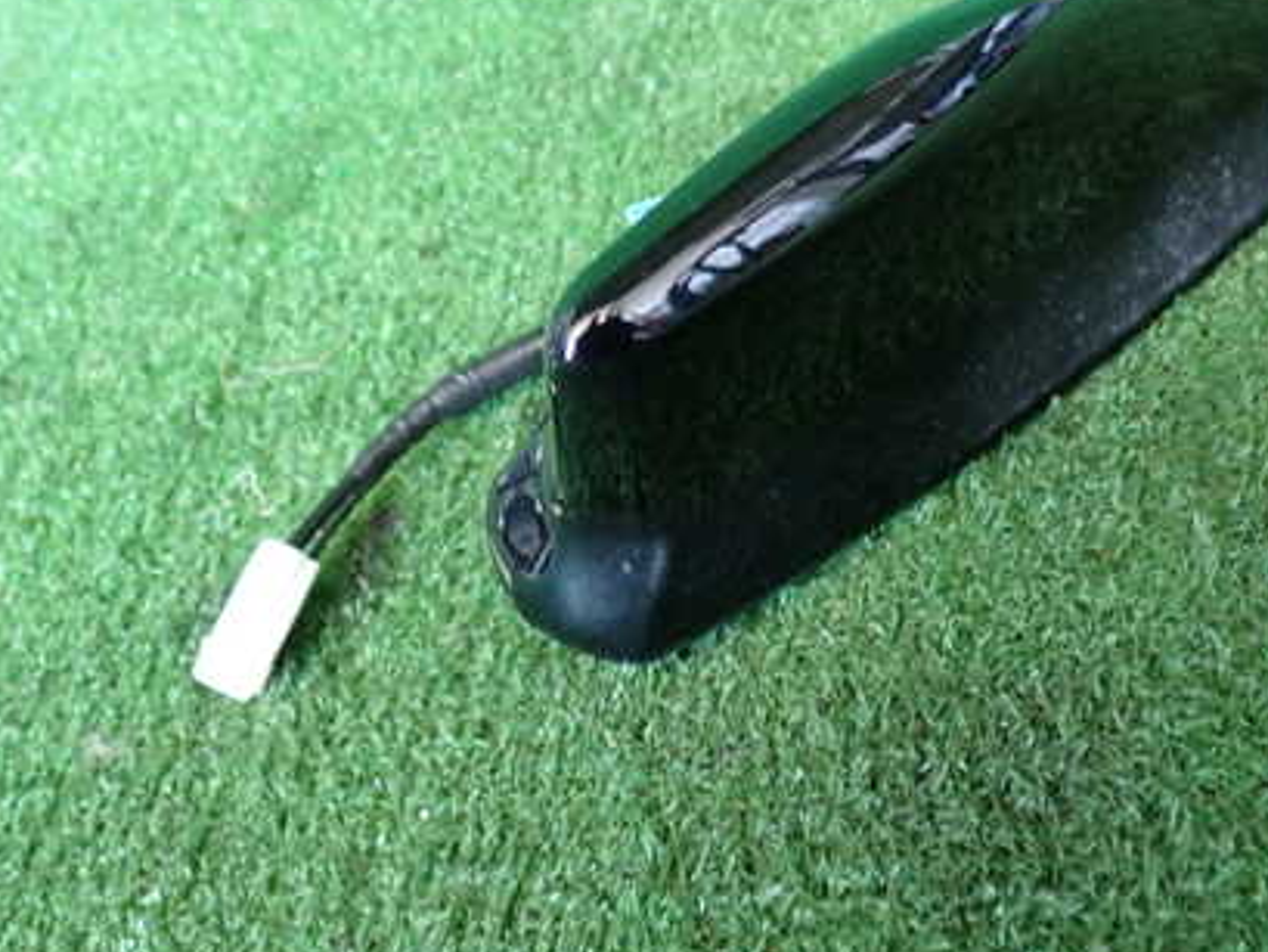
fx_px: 1612
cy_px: 403
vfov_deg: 32.8
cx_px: 753
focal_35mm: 44
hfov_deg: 42.7
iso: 500
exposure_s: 1/30
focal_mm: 5.4
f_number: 2.3
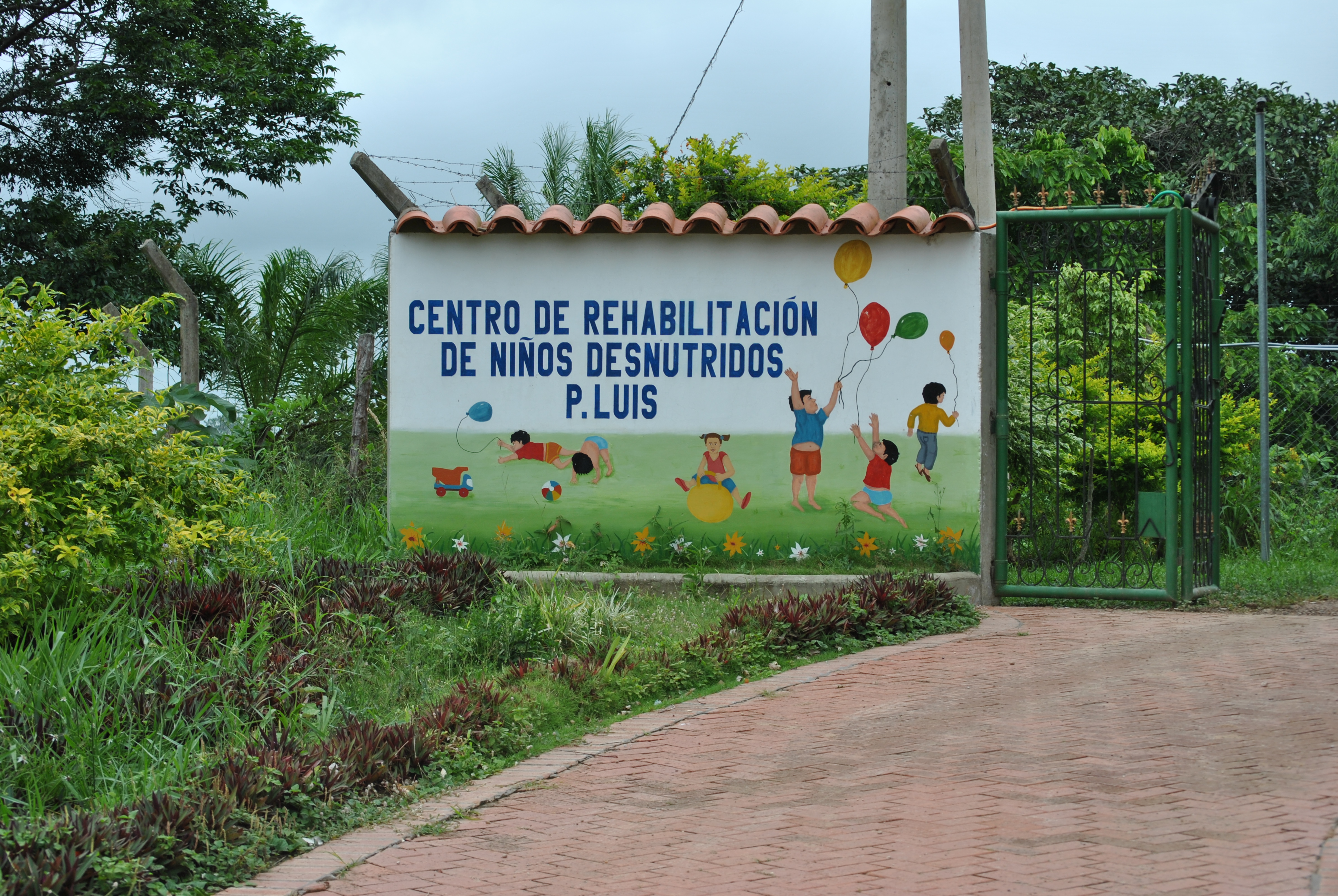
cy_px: 448
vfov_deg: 16.6
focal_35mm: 82
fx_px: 3070
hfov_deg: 24.6
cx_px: 669
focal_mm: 55
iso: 100
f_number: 7.1
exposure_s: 1/200
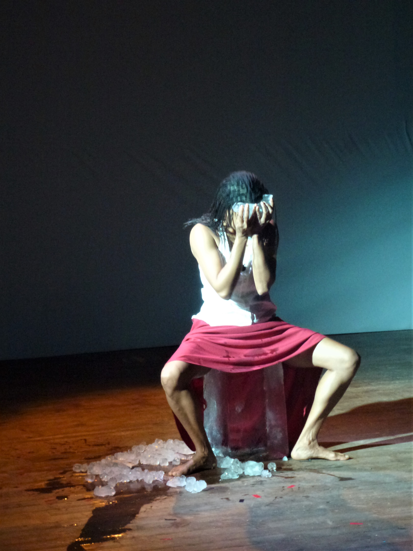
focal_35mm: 113
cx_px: 206
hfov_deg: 13.1
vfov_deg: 17.4
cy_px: 276
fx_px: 1798
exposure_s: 1/4
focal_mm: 18.7
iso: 500
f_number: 5
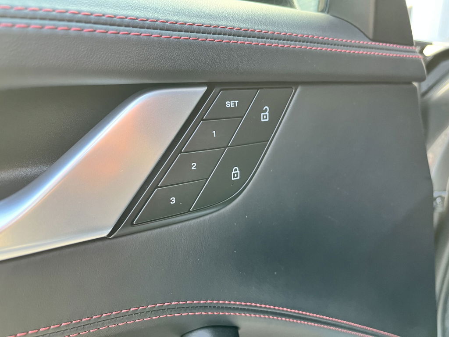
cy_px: 168
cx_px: 224
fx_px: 337
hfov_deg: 67.3
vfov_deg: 53.1
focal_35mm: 26
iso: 125
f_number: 1.6
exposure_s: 1/71
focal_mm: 5.1
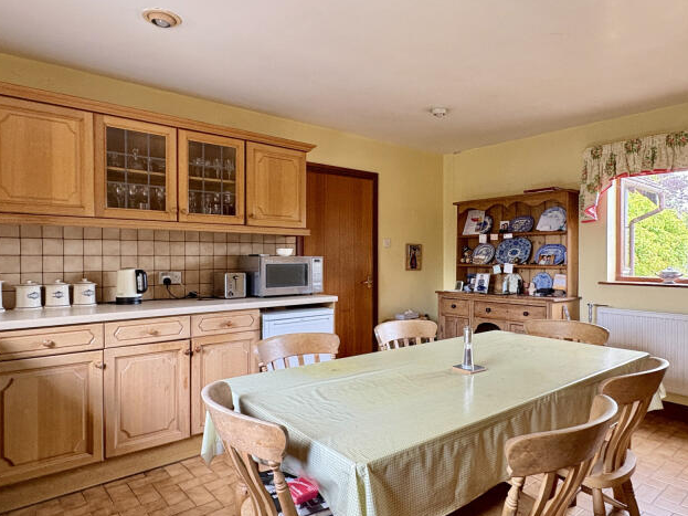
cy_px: 263
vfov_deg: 58.9
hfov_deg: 73.7
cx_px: 382
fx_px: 457
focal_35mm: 23
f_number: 2.2
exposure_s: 1/60
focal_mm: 2.22
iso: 320
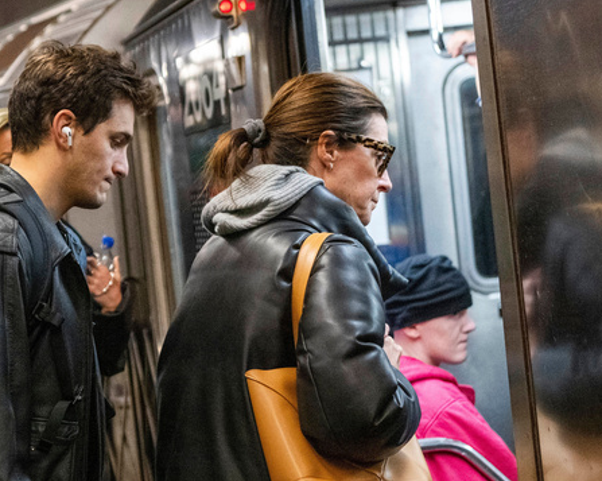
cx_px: -4
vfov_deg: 15.5
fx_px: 1763
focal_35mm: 99
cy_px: 340
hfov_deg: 18.8
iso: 6400
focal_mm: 46
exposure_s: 1/500
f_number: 2.8
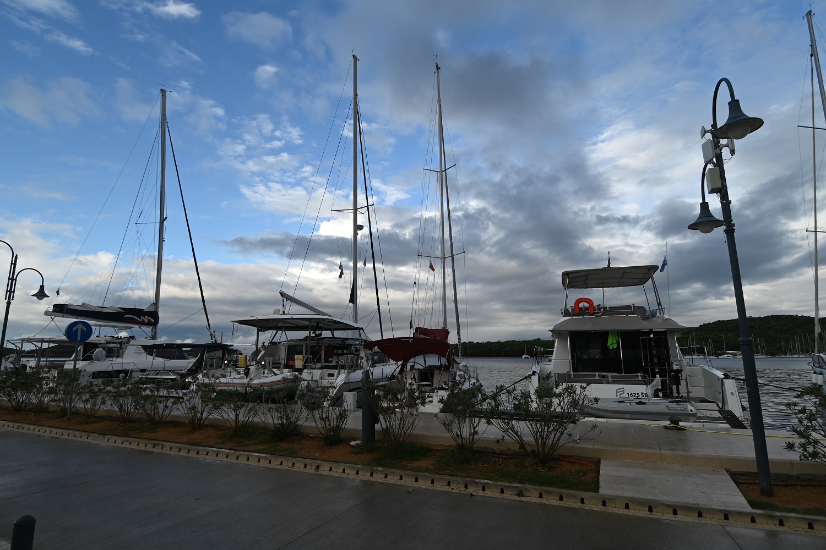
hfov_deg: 90.0
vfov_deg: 67.4
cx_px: 413
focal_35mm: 18
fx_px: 413
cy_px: 275
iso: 100
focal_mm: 12
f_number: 6.3
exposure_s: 1/320
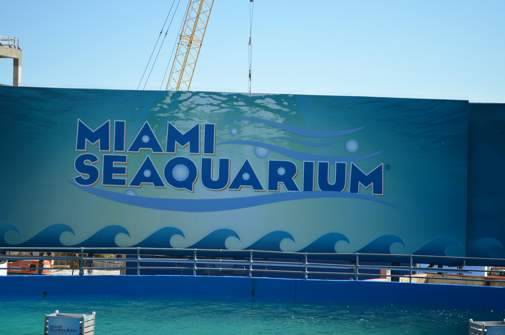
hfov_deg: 24.7
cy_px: 168
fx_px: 1155
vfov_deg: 16.5
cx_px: 252
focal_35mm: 82
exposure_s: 1/1250
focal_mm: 55
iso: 400
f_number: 5.6
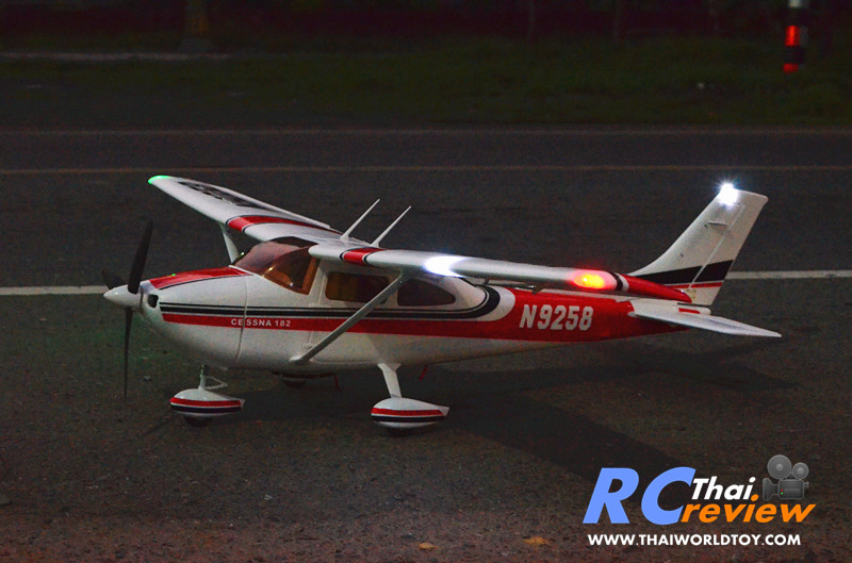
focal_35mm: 72
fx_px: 1700
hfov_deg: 28.1
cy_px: 282
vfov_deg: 18.8
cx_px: 426
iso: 6400
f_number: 5.6
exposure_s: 1/50
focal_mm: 48
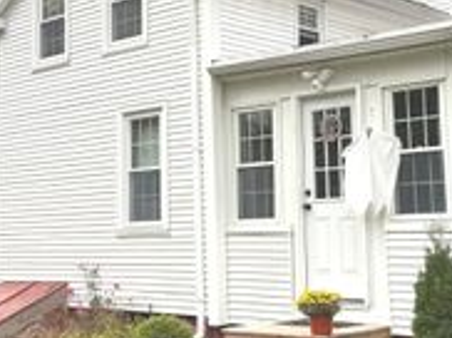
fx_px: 861
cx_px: 256
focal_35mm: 66
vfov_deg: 22.1
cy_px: 103
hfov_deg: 29.4
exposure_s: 1/467
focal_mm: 6.76
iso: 80
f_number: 1.78
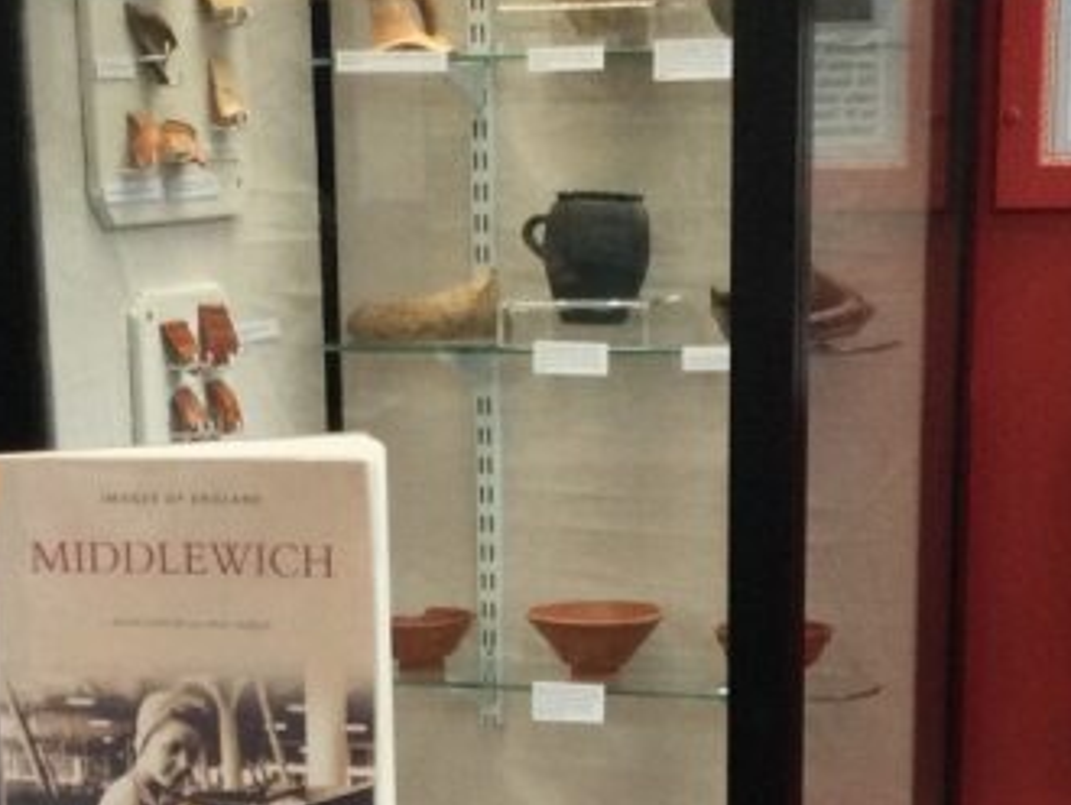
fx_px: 3127
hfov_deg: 19.4
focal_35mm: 101
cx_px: 458
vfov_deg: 14.2
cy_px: 1005
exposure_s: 1/33
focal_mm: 3.3
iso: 40
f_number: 2.4
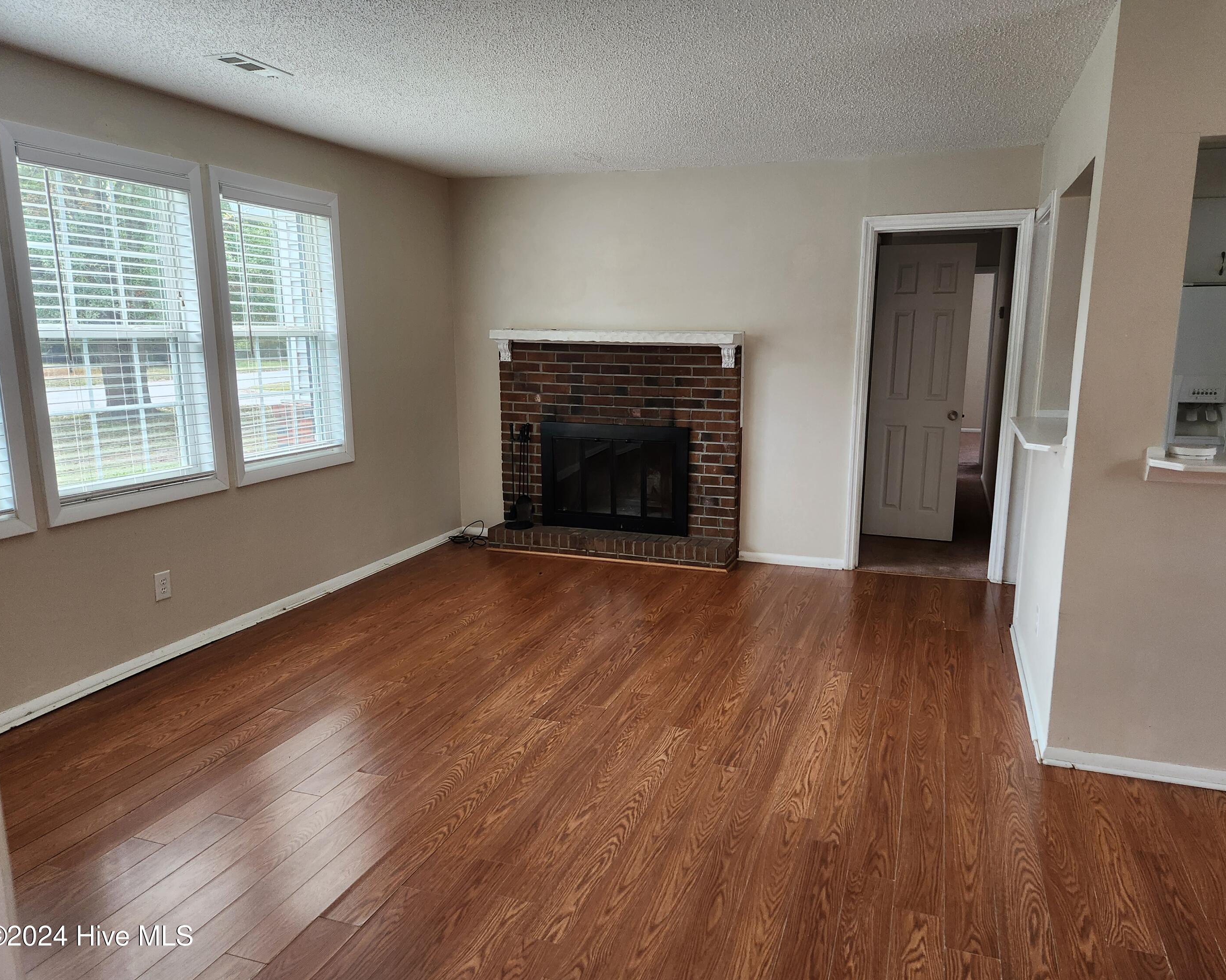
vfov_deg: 58.8
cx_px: 639
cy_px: 490
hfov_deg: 70.3
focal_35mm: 24
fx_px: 871
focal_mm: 5.4
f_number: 1.8
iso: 250
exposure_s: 1/120
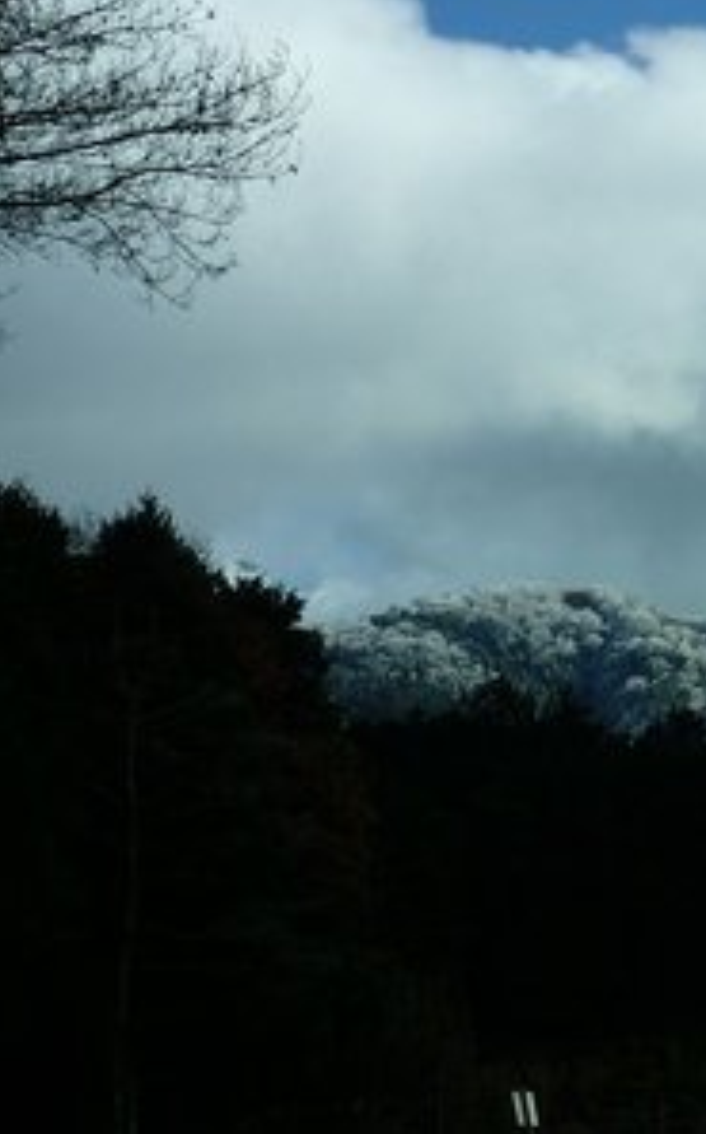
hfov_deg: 9.1
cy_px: 565
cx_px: 511
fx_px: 4413
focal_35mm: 143
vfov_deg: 14.6
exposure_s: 1/400
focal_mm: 18
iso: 100
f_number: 6.3
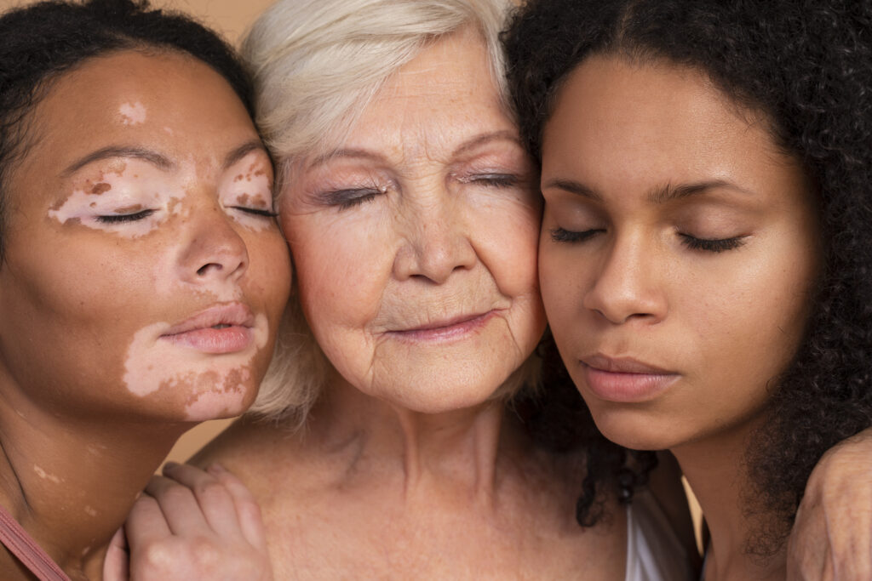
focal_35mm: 75
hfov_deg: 27.0
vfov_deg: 18.2
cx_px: 436
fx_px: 1817
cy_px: 290
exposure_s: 1/160
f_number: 8
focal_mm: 75
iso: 125
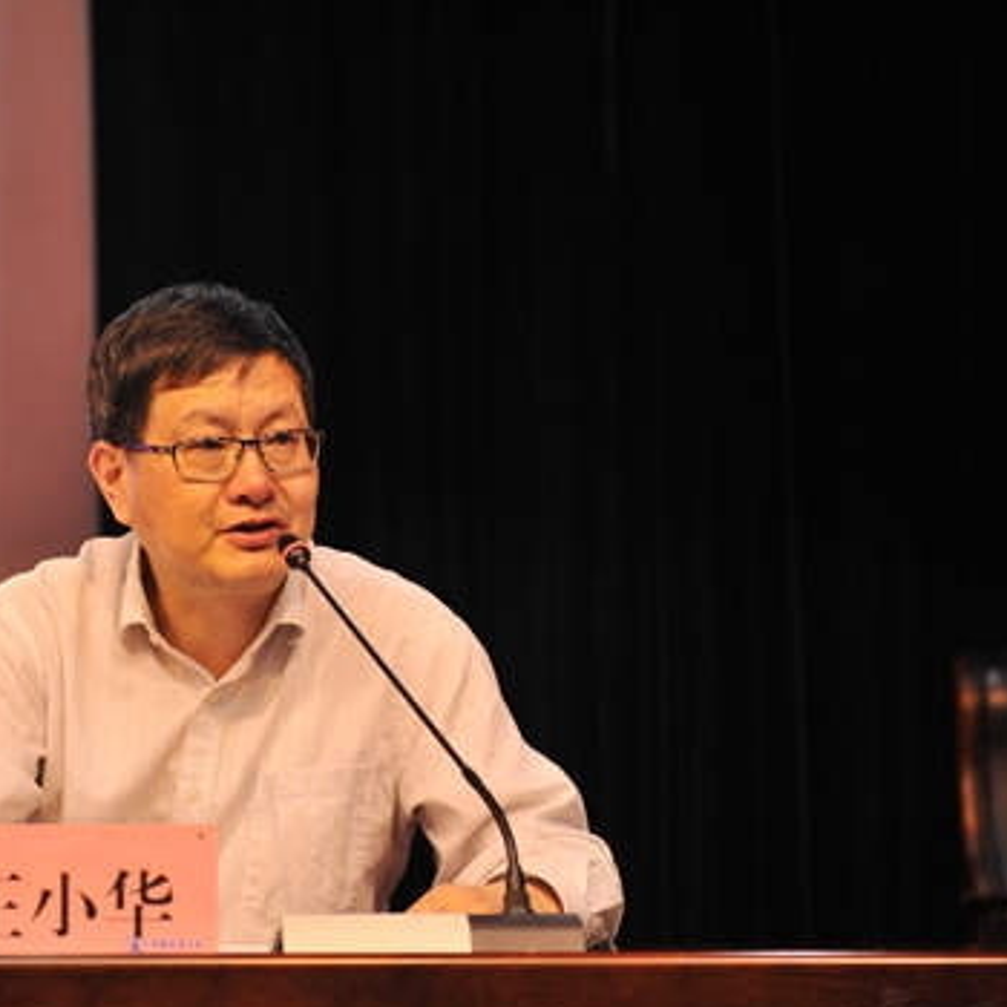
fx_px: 3357
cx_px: 184
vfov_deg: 17.1
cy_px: 493
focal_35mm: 102
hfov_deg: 16.9
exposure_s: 1/60
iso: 1000
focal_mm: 70
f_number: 3.2
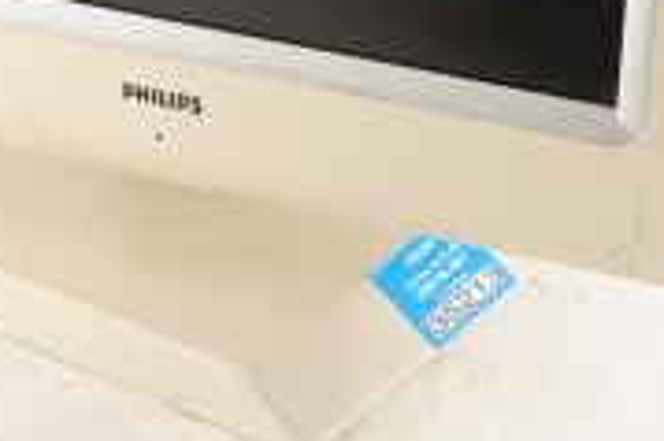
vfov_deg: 8.0
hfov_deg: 12.2
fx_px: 3096
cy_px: -261
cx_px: 226
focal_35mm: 168
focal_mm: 50
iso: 1600
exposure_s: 1/125
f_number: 11
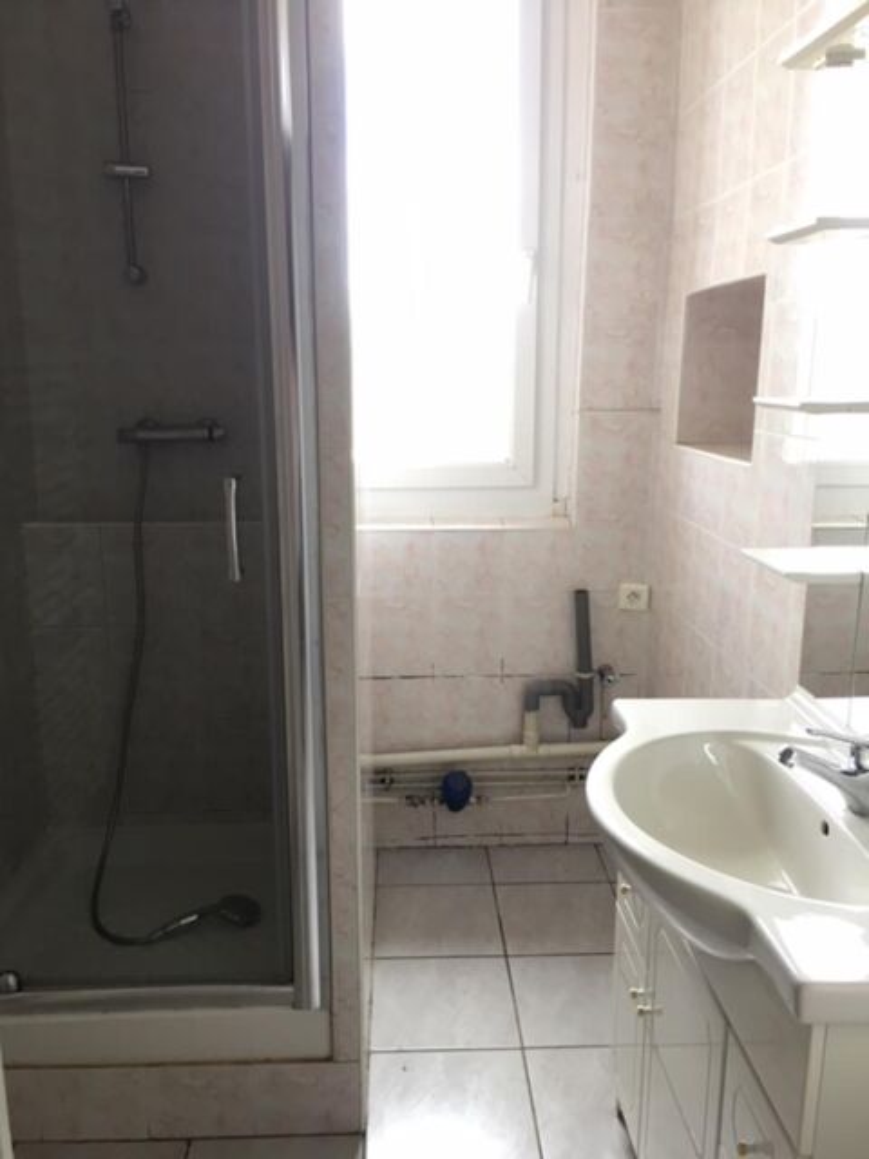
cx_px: 434
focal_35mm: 29
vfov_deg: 61.7
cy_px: 580
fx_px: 971
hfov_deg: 48.2
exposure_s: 1/33
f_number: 2.2
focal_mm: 4.15
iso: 80
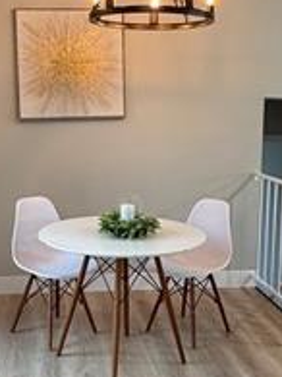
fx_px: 598
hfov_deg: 26.5
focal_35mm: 55
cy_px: 189
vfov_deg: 35.0
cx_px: 130
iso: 320
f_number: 2.2
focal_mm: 2.22
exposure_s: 1/120
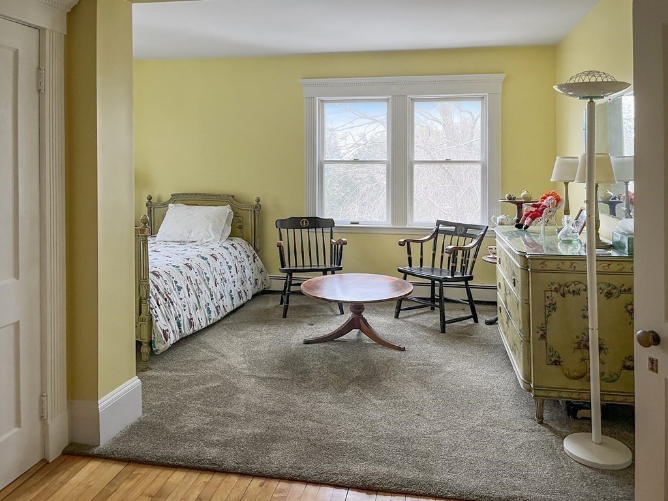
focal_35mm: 26
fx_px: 502
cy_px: 250
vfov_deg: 53.1
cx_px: 334
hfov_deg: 67.3
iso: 160
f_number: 1.6
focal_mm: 5.1
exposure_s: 1/60
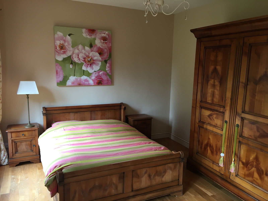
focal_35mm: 29
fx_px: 225
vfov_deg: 48.2
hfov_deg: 61.7
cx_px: 134
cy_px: 100
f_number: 2.2
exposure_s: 1/33
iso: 32
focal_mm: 4.15
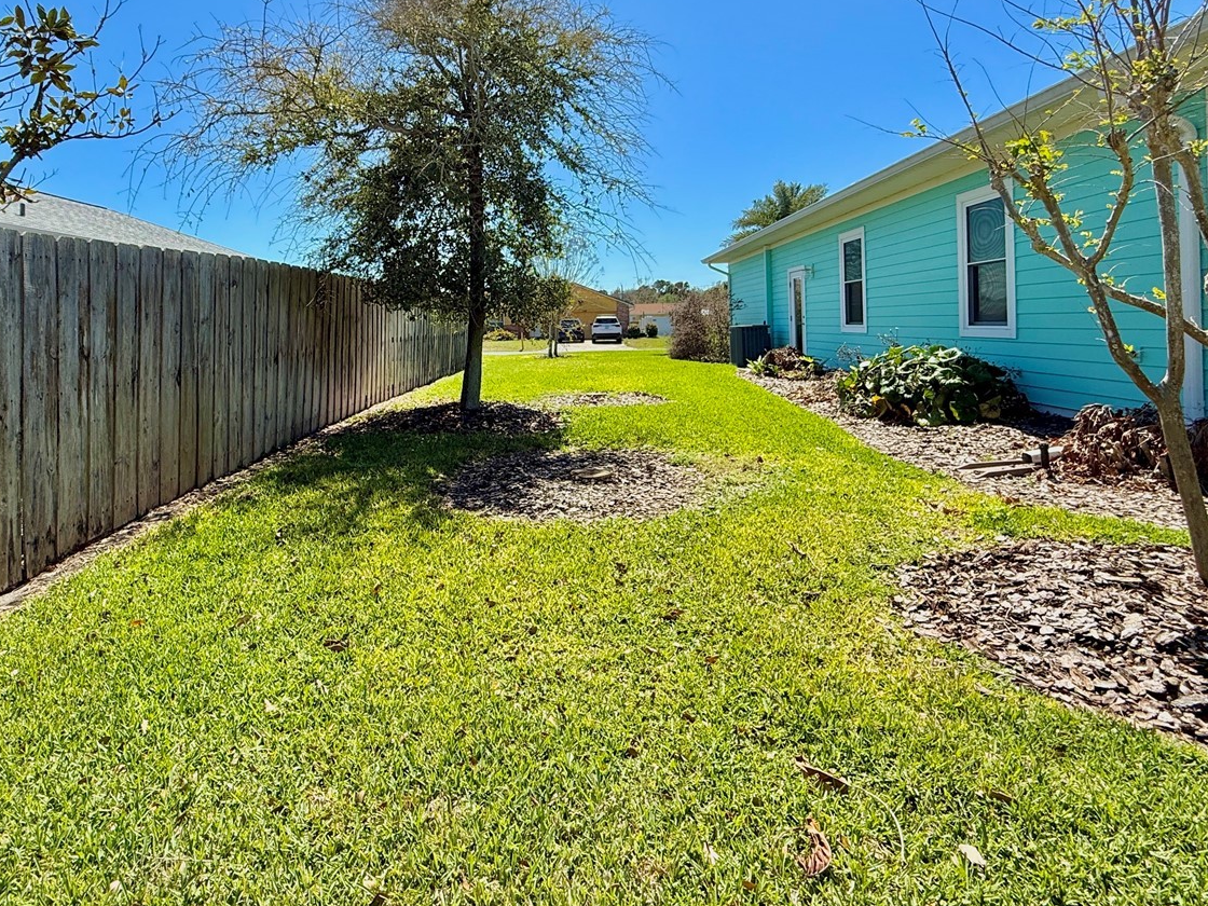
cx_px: 536
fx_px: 698
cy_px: 322
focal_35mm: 20
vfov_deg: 64.7
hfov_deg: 81.4
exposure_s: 1/1795
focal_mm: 2.22
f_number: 2.2
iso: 50
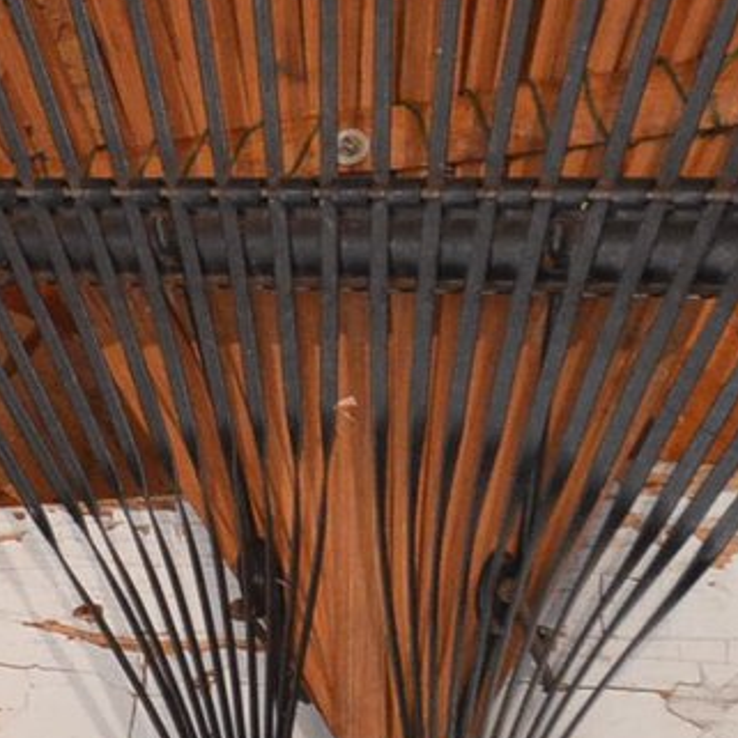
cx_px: -1214
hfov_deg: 10.4
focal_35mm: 136
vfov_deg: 12.7
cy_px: 91
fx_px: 3280
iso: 2000
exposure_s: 1/60
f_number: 4.5
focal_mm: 20
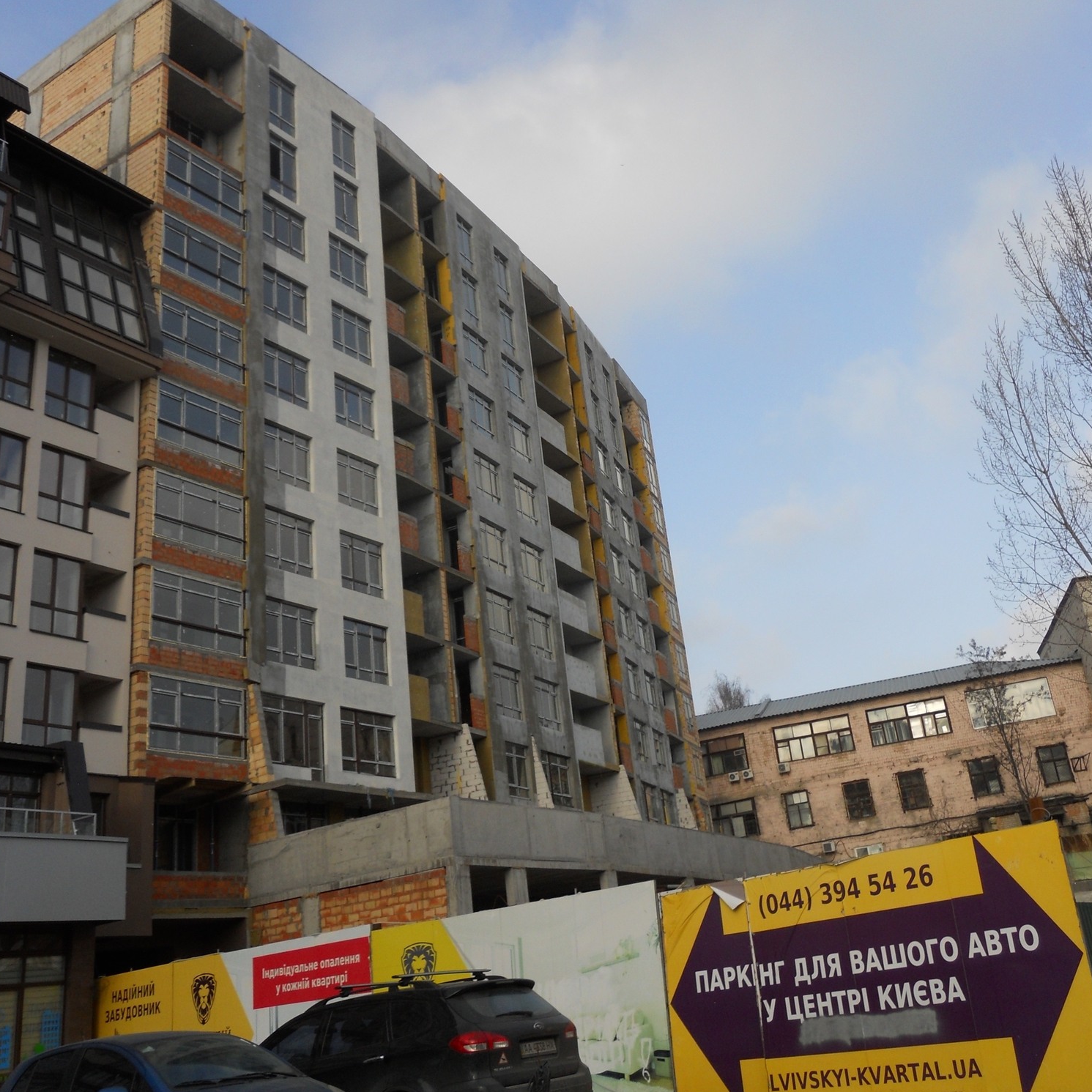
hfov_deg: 48.4
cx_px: 556
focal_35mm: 34
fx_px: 1213
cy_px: 456
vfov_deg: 48.3
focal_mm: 5
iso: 80
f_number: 2.7
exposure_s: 1/1000
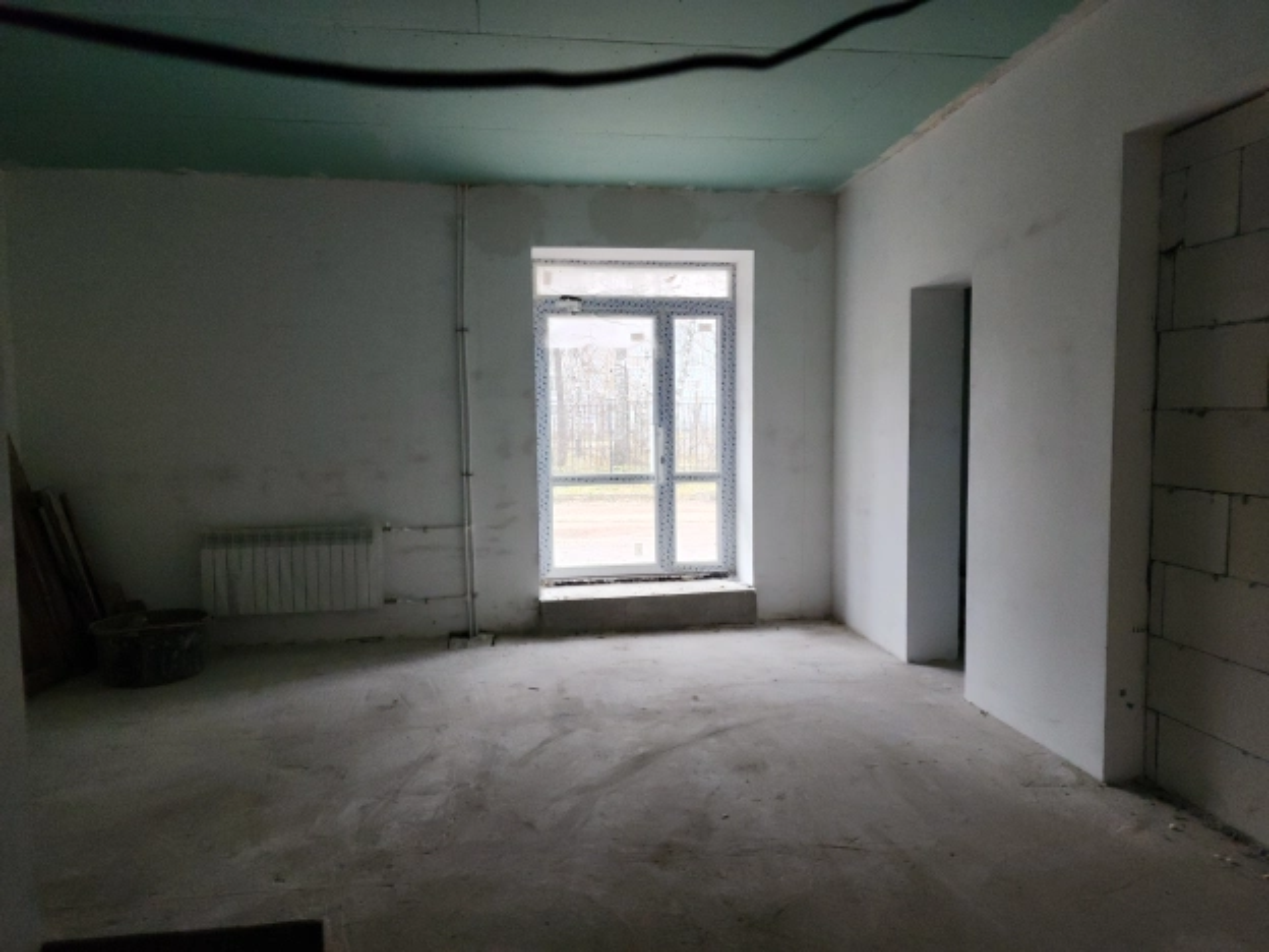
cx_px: 634
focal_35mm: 23
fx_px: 843
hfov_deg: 73.9
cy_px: 476
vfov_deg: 58.9
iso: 400
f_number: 1.8
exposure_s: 1/50
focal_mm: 6.4
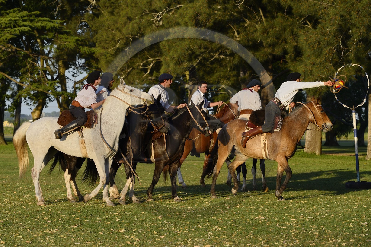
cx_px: 186
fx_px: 1391
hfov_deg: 15.2
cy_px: 124
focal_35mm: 135
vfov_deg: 10.2
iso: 400
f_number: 7.1
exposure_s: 1/800
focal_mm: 135
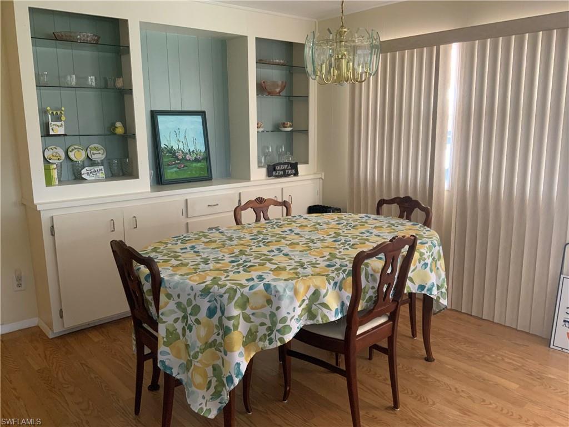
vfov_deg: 48.2
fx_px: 477
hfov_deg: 61.7
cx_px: 284
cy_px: 214
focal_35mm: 29
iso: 160
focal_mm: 3
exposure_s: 1/60
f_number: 1.8
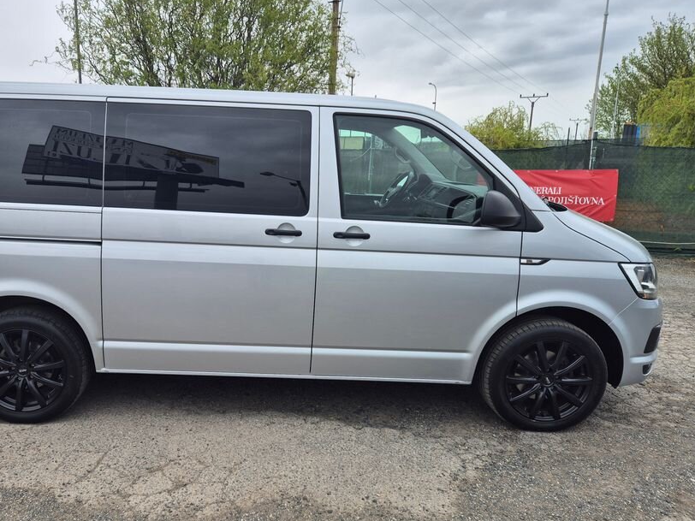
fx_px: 582
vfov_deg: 48.2
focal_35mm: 29
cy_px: 264
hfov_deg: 61.1
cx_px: 274
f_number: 1.8
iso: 25
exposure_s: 1/588
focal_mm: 5.4
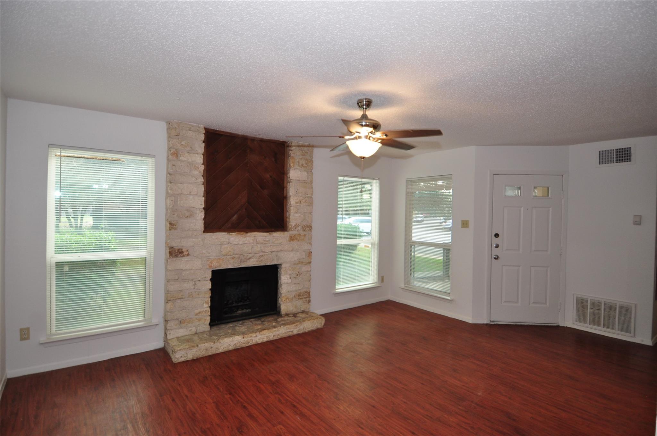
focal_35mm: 18
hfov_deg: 90.1
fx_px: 328
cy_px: 218
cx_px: 328
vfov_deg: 67.2
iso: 400
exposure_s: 1/80
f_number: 4
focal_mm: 12
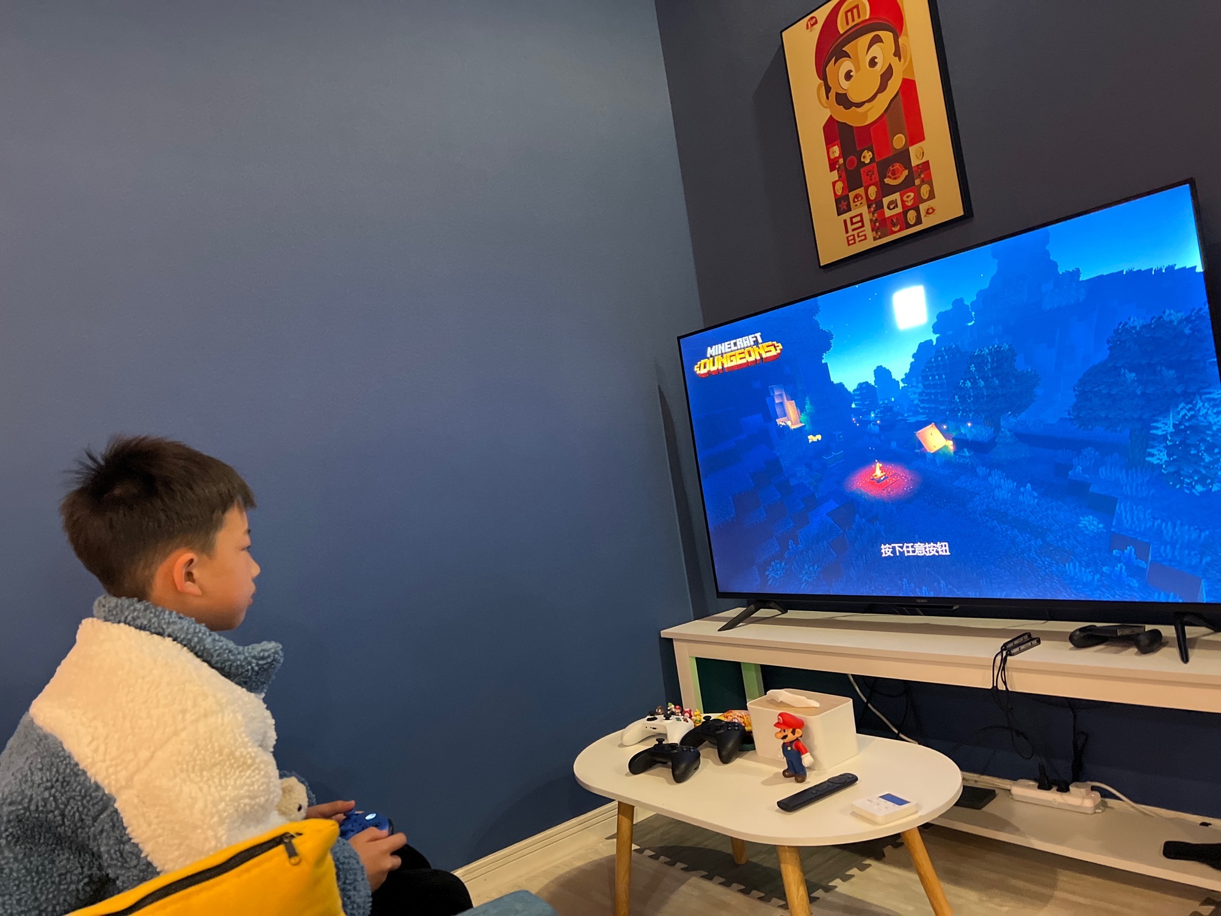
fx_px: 917
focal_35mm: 26
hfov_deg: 67.3
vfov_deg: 53.1
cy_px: 458
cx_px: 610
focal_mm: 5.7
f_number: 1.5
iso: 500
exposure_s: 1/25
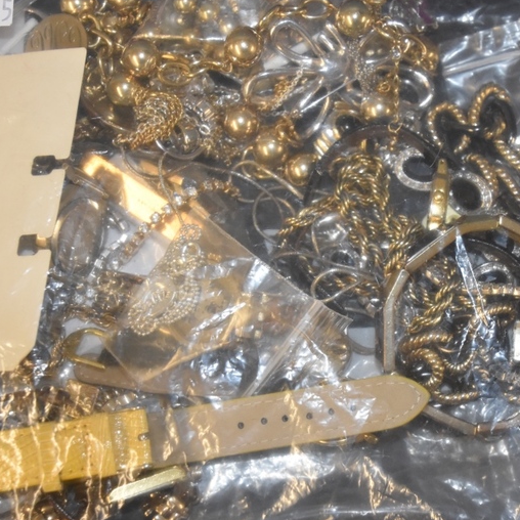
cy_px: 265
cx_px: 279
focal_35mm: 68
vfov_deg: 25.5
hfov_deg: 25.5
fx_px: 1151
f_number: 4
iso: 2000
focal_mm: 31
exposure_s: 1/60
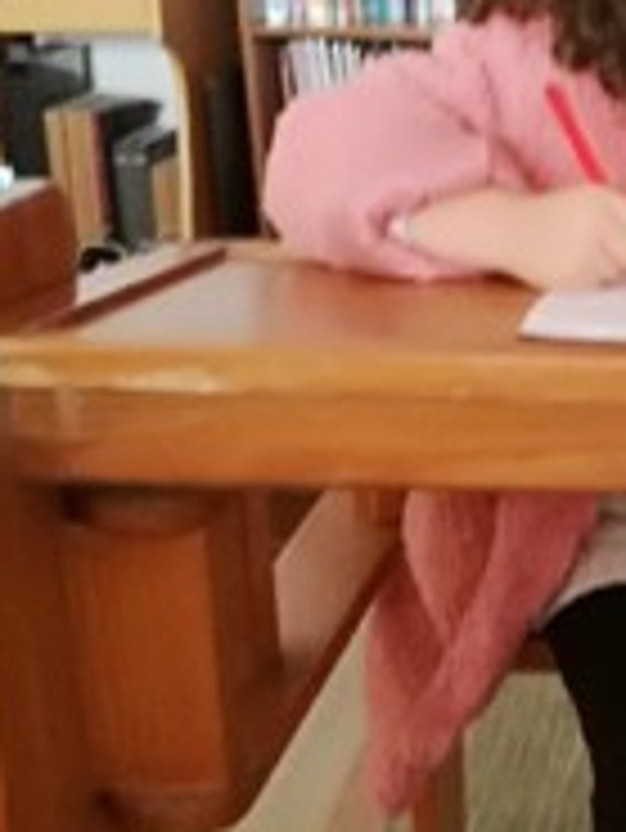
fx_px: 1758
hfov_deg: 19.2
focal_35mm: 73
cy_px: 535
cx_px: 718
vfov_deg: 26.5
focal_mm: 3.79
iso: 640
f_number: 2
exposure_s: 1/20
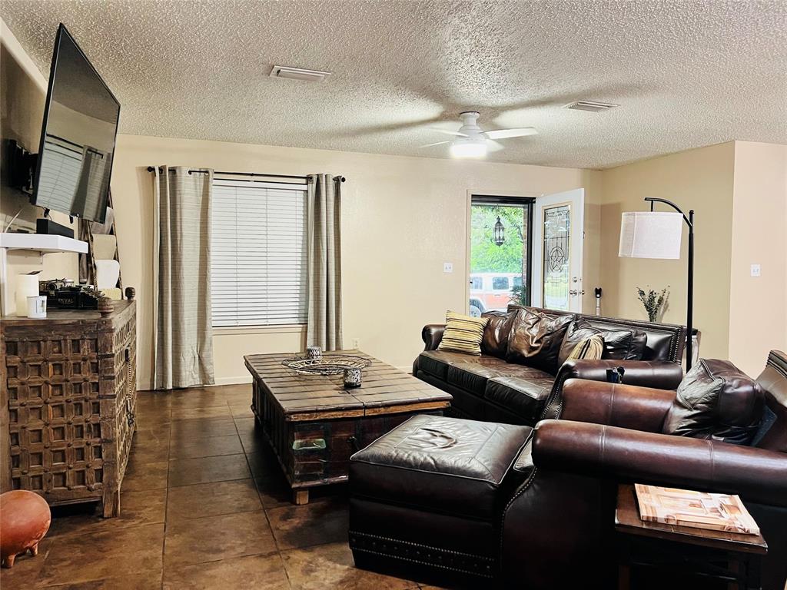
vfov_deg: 53.1
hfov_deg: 67.3
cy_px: 295
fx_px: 591
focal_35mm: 26
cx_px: 394
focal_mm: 5.7
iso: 400
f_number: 1.5
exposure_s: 1/60
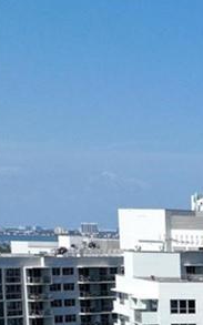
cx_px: 480
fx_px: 1231
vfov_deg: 13.8
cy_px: 531
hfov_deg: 8.6
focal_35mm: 139
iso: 100
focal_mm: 12.29
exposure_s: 1/2500
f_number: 2.8
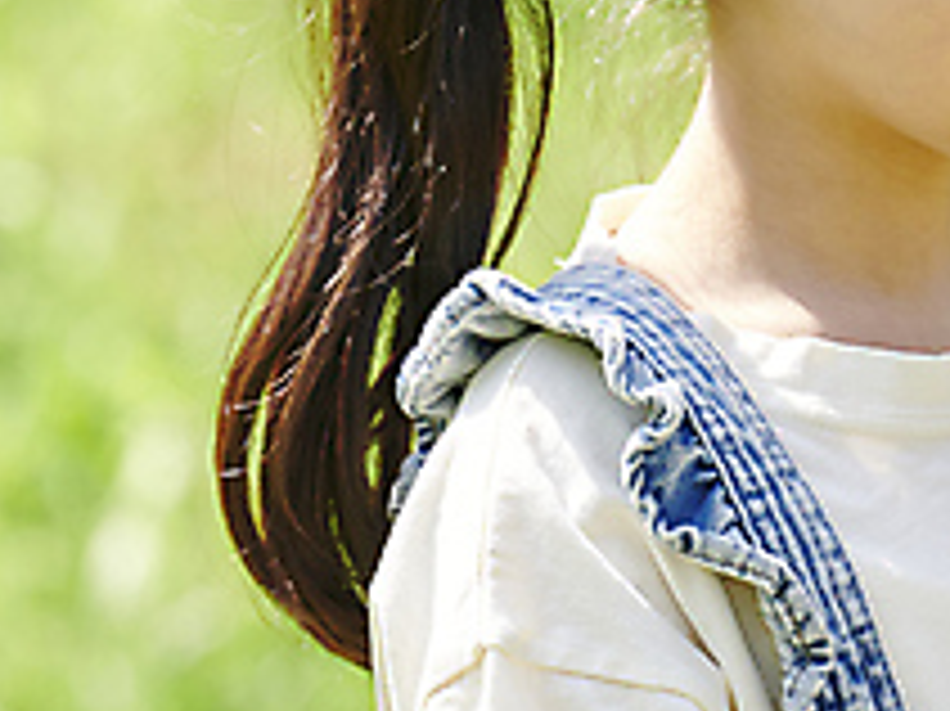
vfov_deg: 2.3
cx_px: 520
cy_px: 90
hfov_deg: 3.1
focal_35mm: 641
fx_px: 17582
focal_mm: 195
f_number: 5
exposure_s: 1/320
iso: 320
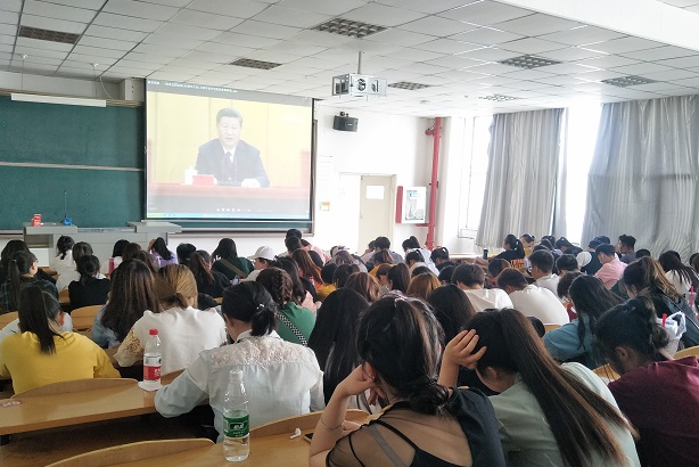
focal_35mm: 26
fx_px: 505
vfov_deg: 49.5
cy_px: 265
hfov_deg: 69.4
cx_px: 346
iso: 408
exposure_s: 1/33
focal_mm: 4.1
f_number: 1.7
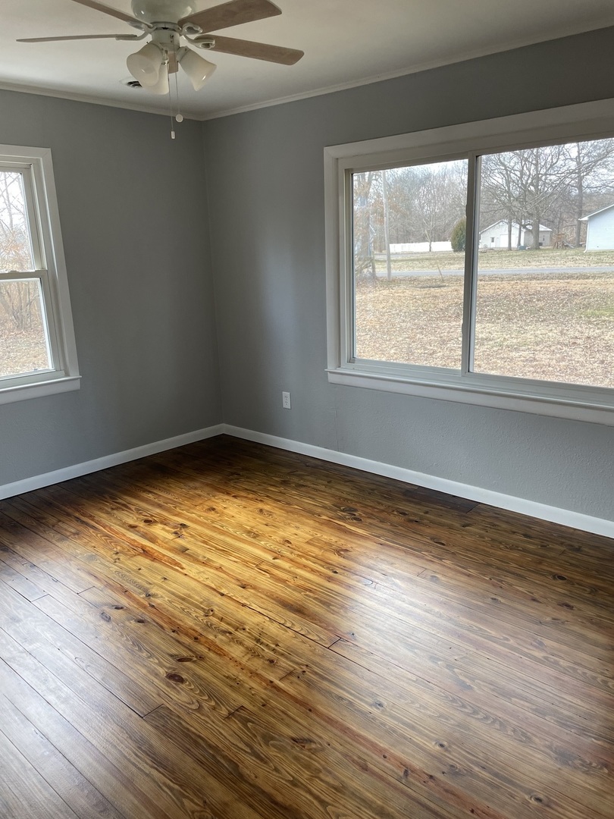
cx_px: 307
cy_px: 410
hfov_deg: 53.1
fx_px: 615
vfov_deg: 67.3
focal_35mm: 26
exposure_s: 1/121
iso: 64
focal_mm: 4.2
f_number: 1.6
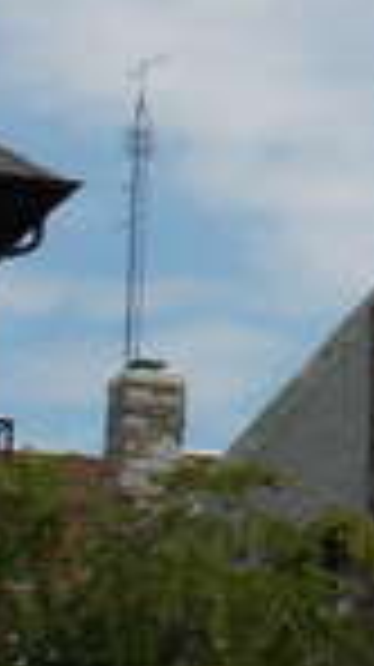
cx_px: 1023
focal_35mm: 177
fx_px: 3128
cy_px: 144
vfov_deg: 12.1
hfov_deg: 6.4
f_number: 3.3
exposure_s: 1/1250
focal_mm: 5.3
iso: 80
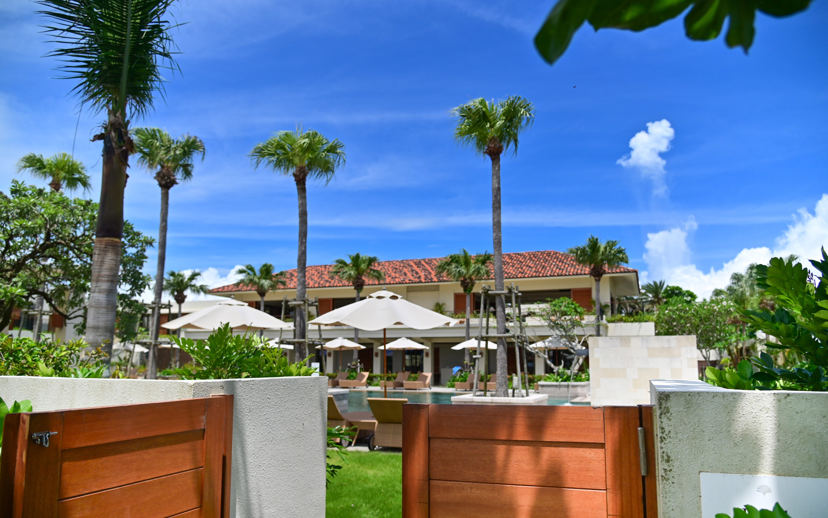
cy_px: 281
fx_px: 564
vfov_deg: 49.2
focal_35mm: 25
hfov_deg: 72.5
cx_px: 421
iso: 100
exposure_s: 1/1600
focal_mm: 24
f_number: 4
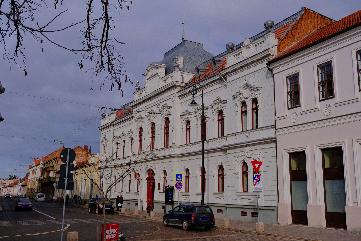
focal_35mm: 35
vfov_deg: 37.9
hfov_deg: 54.4
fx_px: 351
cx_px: 180
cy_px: 120
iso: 640
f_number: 6.4
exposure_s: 1/2700
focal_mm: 23.5
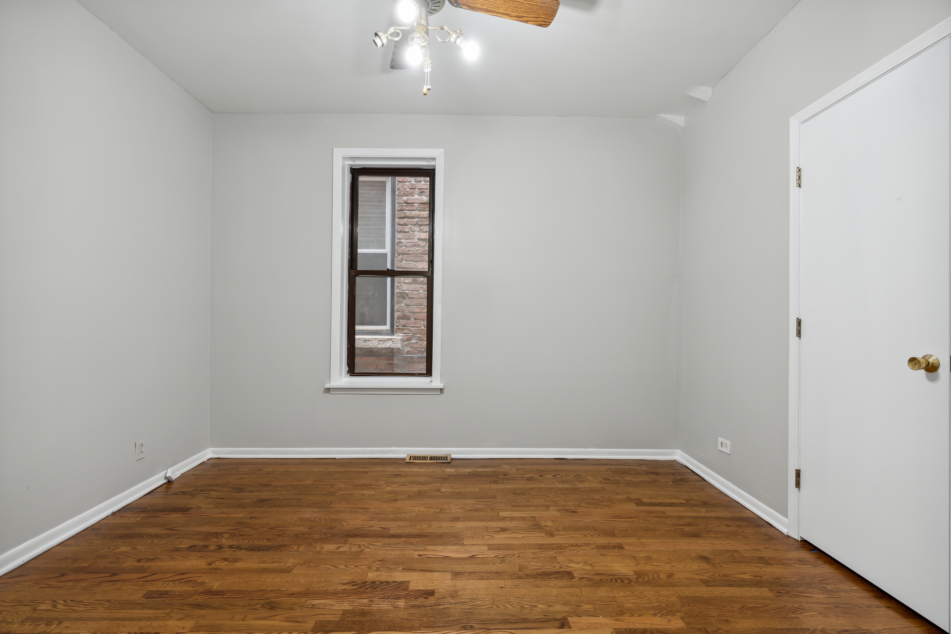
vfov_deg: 73.8
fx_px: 423
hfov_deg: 96.7
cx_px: 476
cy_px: 317
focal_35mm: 16
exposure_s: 1.6
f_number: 8
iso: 320
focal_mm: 16
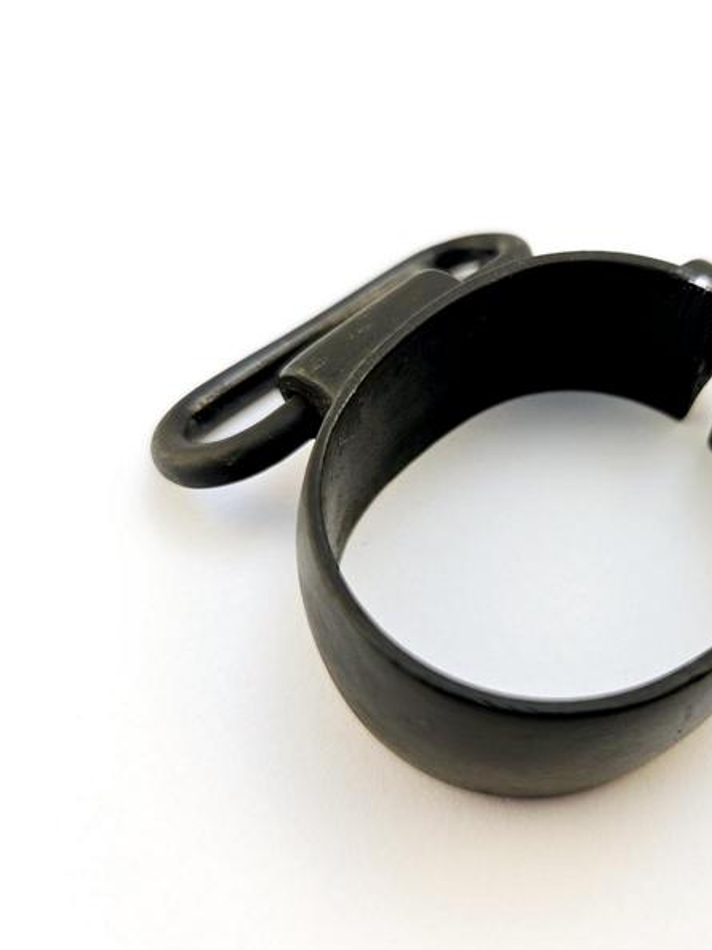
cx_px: 550
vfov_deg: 58.4
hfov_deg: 43.7
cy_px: 478
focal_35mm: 31
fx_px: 851
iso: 32
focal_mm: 5.4
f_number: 1.8
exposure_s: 1/100
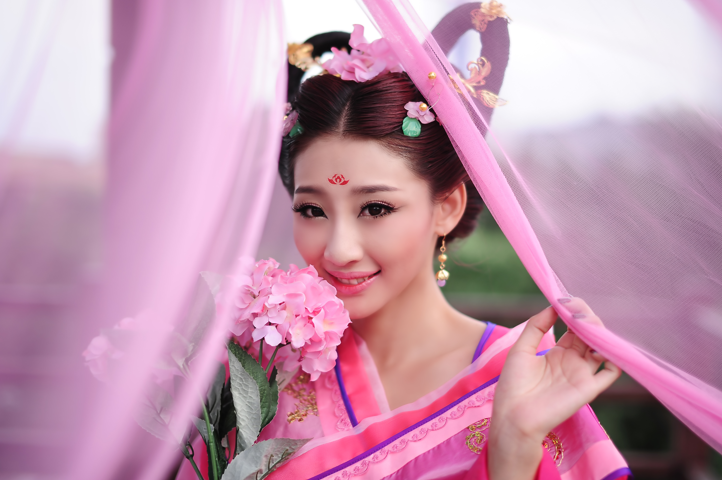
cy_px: 232
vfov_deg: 26.0
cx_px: 375
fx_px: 1042
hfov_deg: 38.2
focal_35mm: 52
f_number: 1.4
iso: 200
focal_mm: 50
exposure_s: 1/320
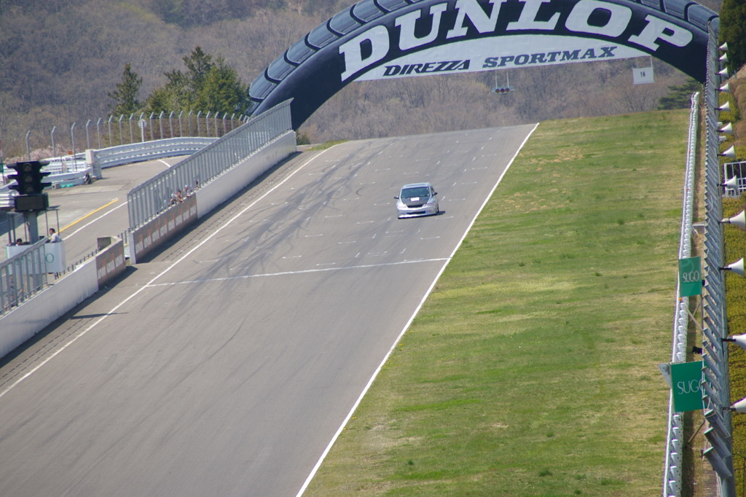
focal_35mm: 375
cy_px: 248
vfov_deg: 3.7
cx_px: 373
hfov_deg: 5.5
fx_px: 7768
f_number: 8
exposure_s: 1/350
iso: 200
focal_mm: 250
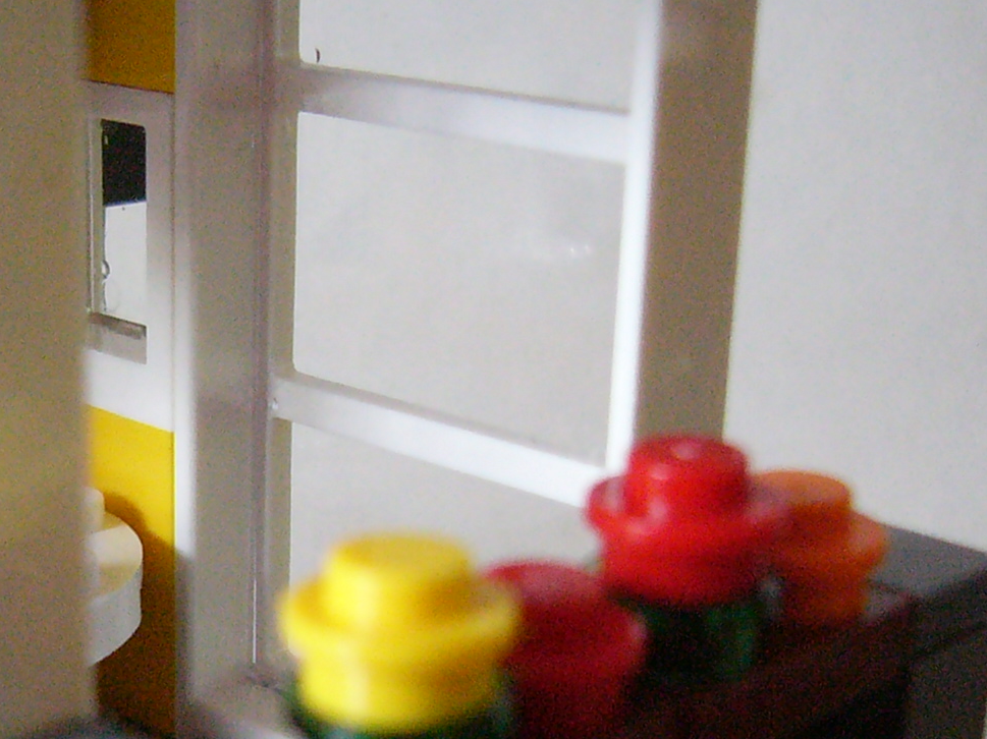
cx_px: 289
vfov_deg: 19.7
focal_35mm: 74
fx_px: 2109
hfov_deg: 26.1
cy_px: 552
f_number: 2.8
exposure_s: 1/25
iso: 400
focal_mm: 5.8
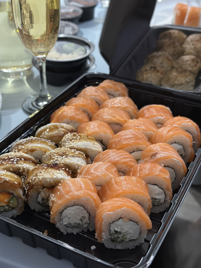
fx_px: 372
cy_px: 134
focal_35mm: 48
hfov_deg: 30.3
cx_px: 100
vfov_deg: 39.7
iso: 800
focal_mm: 6.86
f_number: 1.78
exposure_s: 1/40
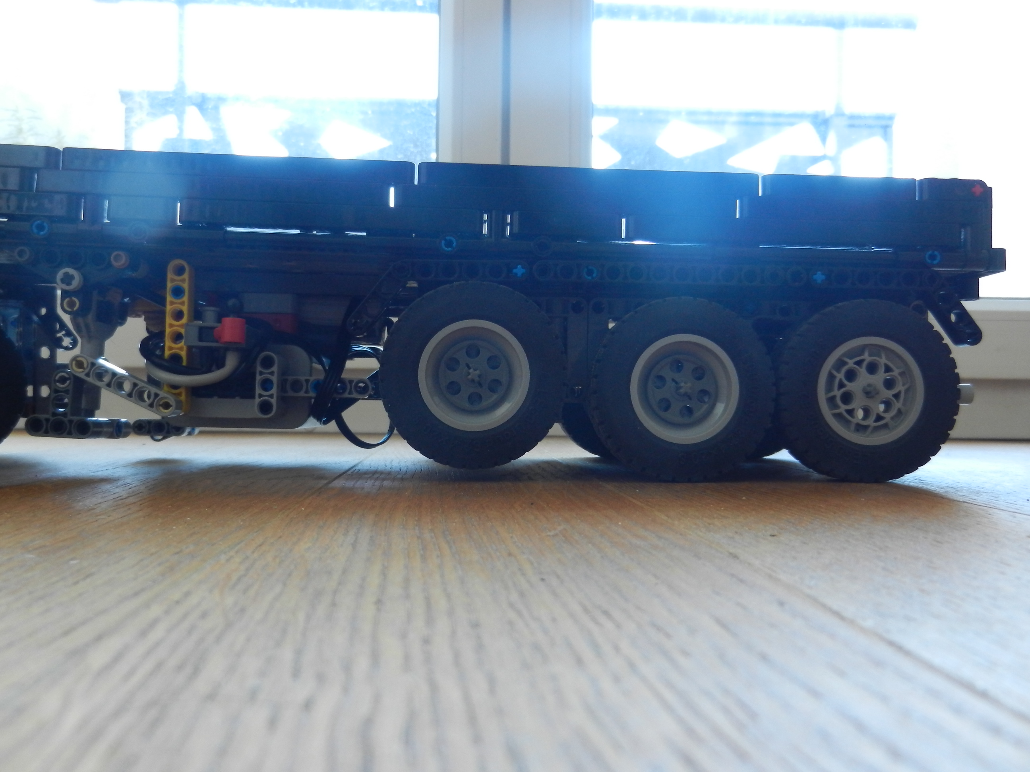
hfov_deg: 61.7
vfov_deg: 48.2
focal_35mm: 29
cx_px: 515
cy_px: 386
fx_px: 863
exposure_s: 1/25
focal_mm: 5.1
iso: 320
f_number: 3.6
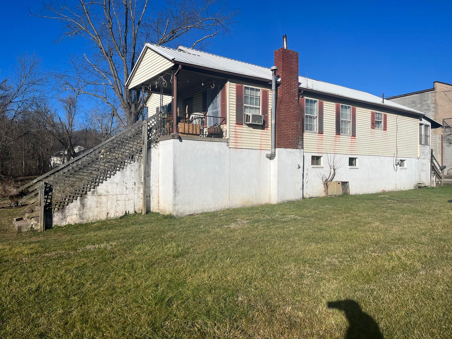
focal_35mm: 26
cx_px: 226
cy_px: 170
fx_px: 340
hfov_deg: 67.3
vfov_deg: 53.1
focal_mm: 5.1
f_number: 1.6
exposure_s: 1/7353
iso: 50
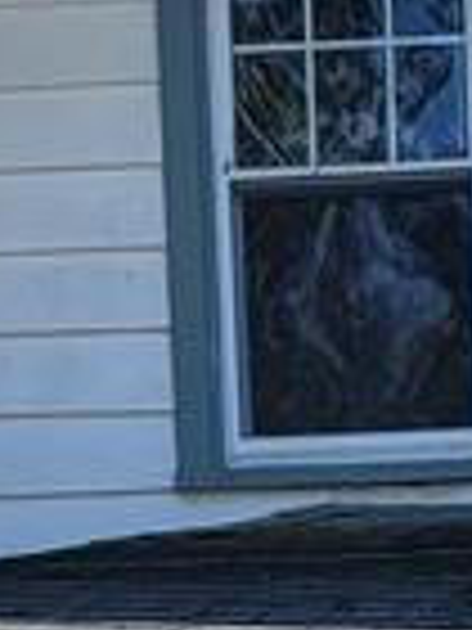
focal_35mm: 193
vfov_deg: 8.3
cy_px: 2030
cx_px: 904
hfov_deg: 7.4
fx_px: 3509
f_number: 1.8
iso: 20
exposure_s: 1/409
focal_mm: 7
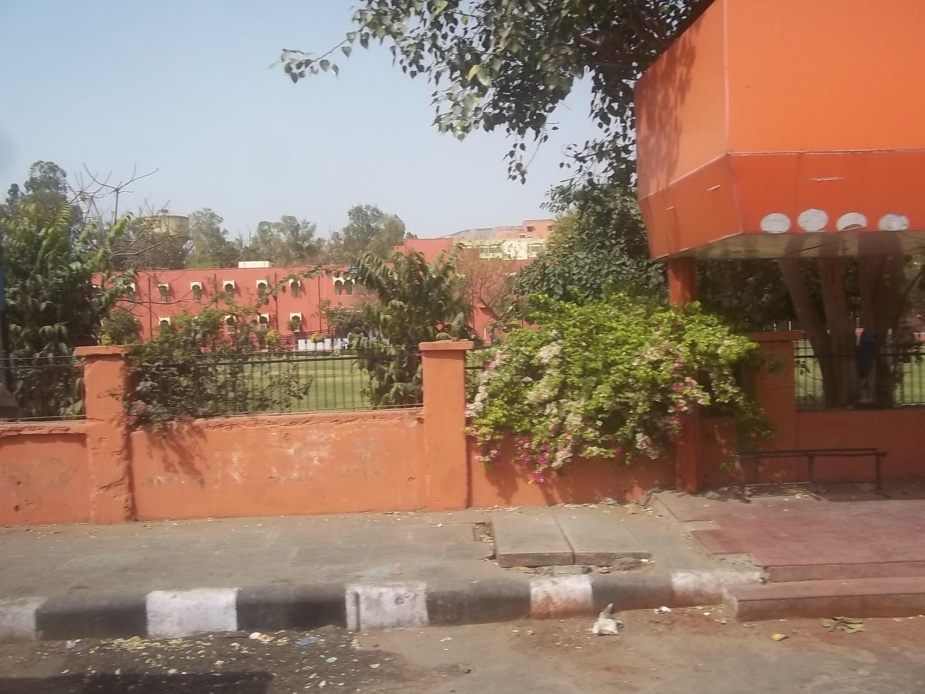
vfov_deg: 44.2
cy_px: 347
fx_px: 855
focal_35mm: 32
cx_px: 462
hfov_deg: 56.8
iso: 80
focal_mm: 5.7
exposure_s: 1/500
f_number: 5.5
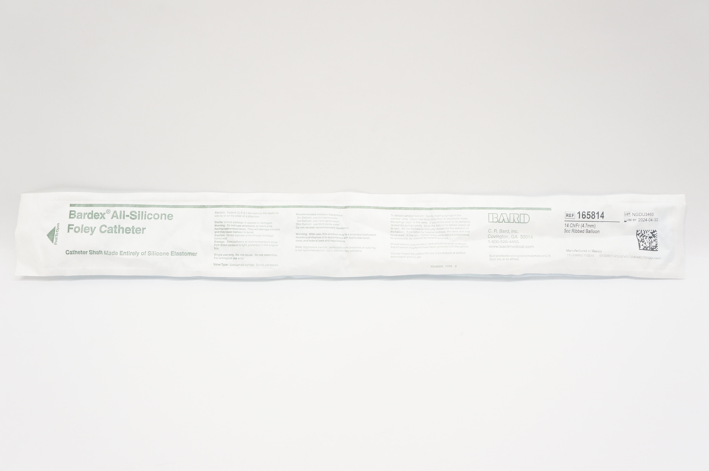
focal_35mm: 32
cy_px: 236
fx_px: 620
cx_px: 354
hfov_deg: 59.5
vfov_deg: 41.6
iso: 400
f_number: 5
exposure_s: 1/80
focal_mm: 21
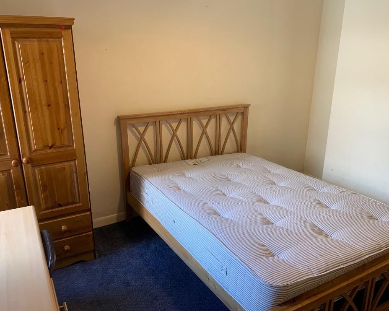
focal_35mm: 28
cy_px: 157
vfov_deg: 51.5
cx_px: 190
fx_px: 322
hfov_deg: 62.2
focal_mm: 4.25
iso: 80
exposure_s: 1/50
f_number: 1.8
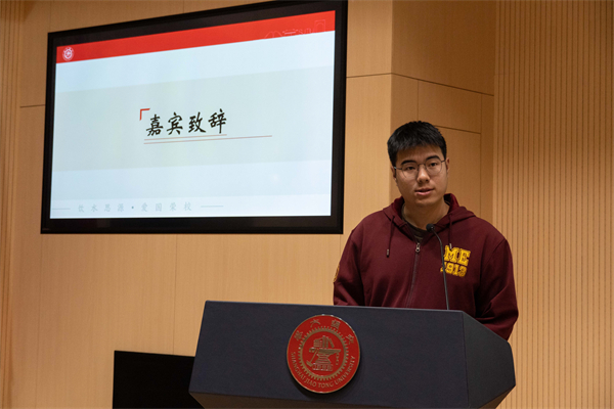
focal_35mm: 62
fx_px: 1049
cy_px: 204
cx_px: 307
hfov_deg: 32.6
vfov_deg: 22.1
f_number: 5
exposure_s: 1/160
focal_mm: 41
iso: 2500
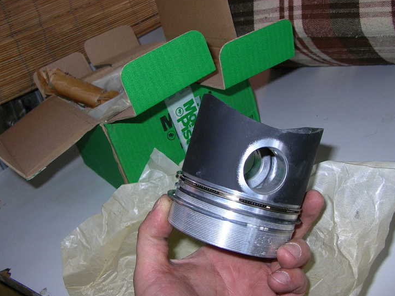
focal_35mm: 40
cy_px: 148
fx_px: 456
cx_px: 210
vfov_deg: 35.9
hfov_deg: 46.8
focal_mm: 6
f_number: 2.7
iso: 50
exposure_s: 1/60.1
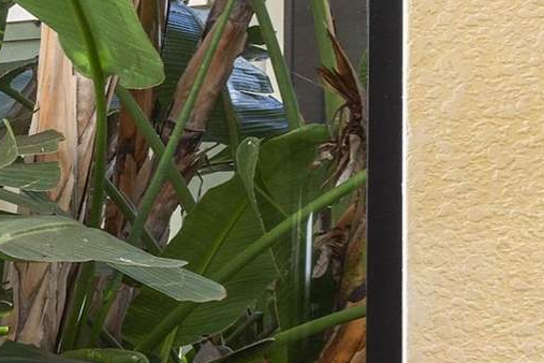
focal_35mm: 103
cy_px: 307
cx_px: -1059
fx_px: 1556
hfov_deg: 11.6
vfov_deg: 13.2
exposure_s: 1
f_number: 8
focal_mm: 17
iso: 100
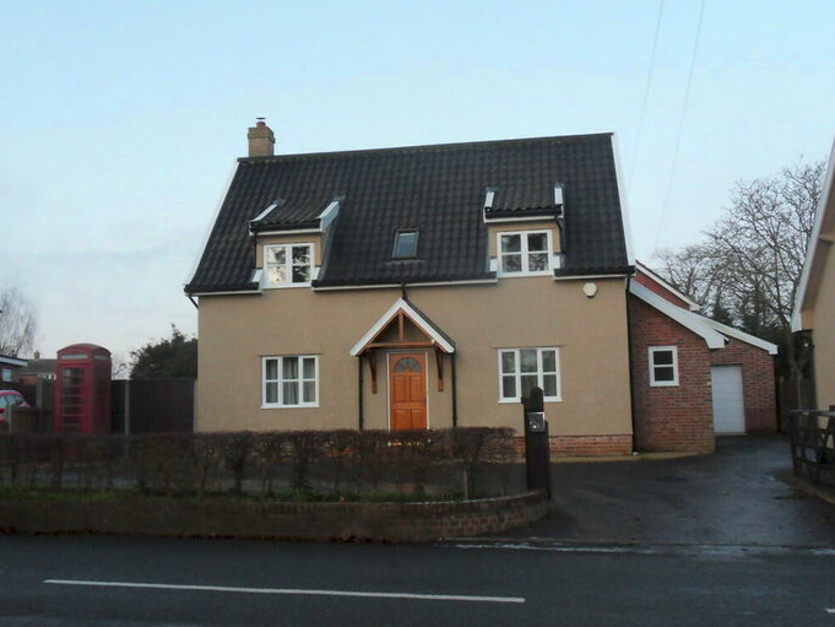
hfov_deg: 50.1
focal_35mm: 37
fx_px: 893
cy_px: 316
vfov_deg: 38.7
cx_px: 427
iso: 320
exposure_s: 1/30
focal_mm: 6.3
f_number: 3.9
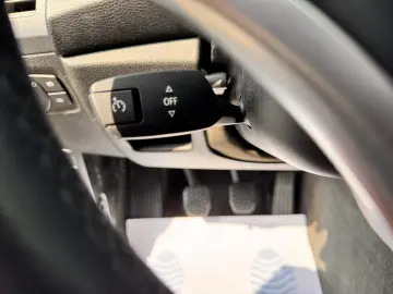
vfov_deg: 56.8
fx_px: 272
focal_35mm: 24
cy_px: 147
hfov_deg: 71.6
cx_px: 196
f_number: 1.78
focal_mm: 6.76
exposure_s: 1/425
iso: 80
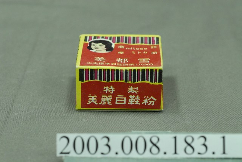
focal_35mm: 90
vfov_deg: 15.2
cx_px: 121
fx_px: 606
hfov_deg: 22.6
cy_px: 81
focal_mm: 60
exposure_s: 1/15
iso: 1000
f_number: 10
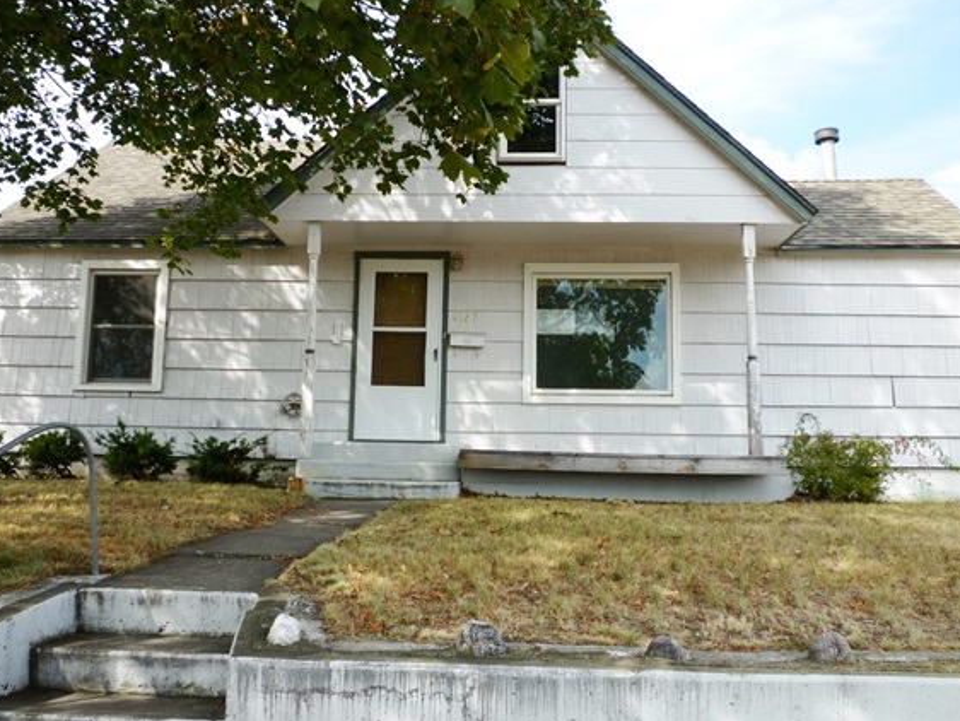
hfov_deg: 55.3
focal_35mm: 33
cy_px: 345
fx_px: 916
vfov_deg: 43.0
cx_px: 480
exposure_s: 1/320
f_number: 3.3
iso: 80
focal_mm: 5.2
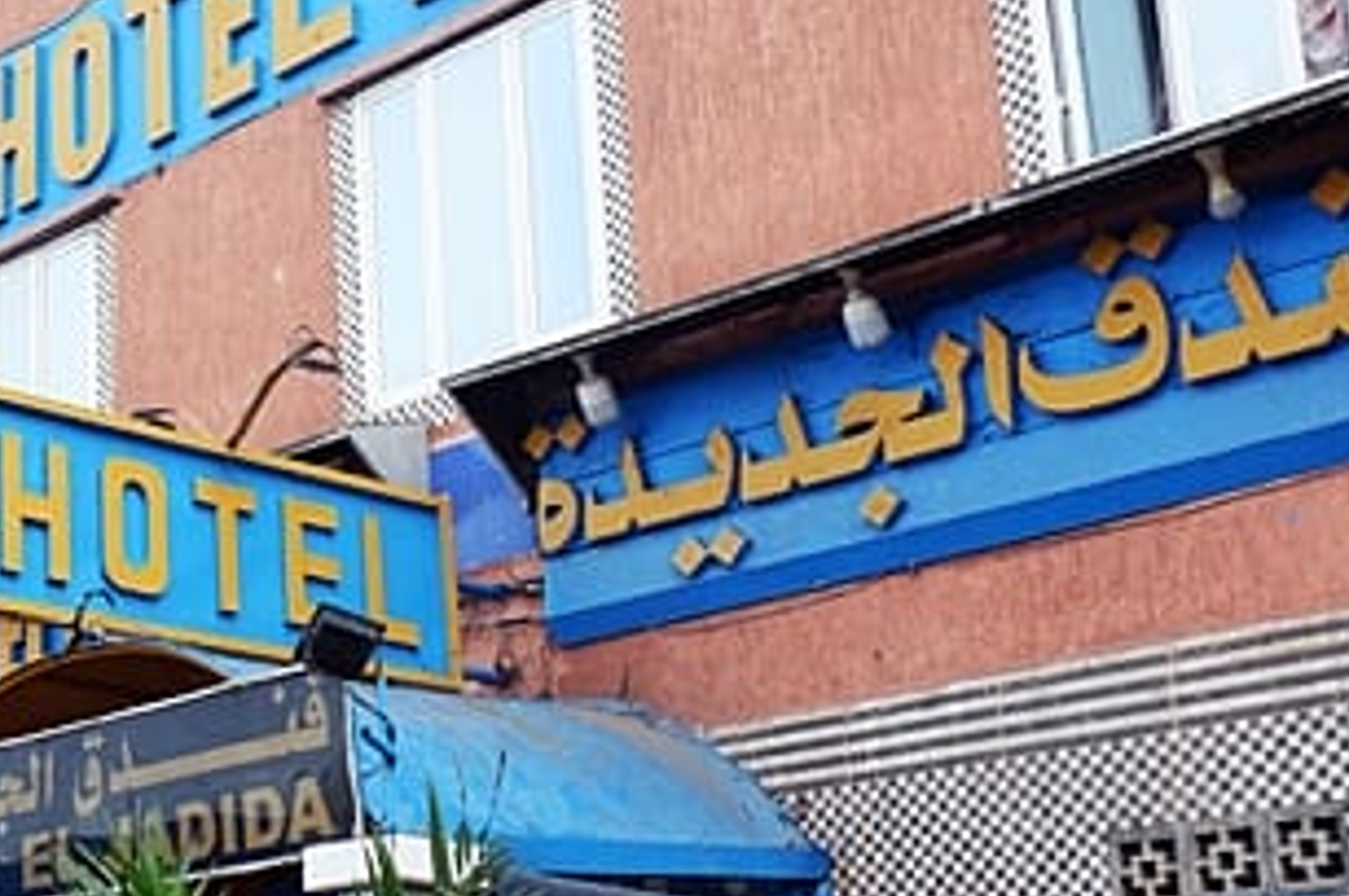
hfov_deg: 31.7
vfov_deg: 22.4
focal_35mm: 60
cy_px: 657
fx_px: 2246
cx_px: 105
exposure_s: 1/160
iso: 200
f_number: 5.6
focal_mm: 15
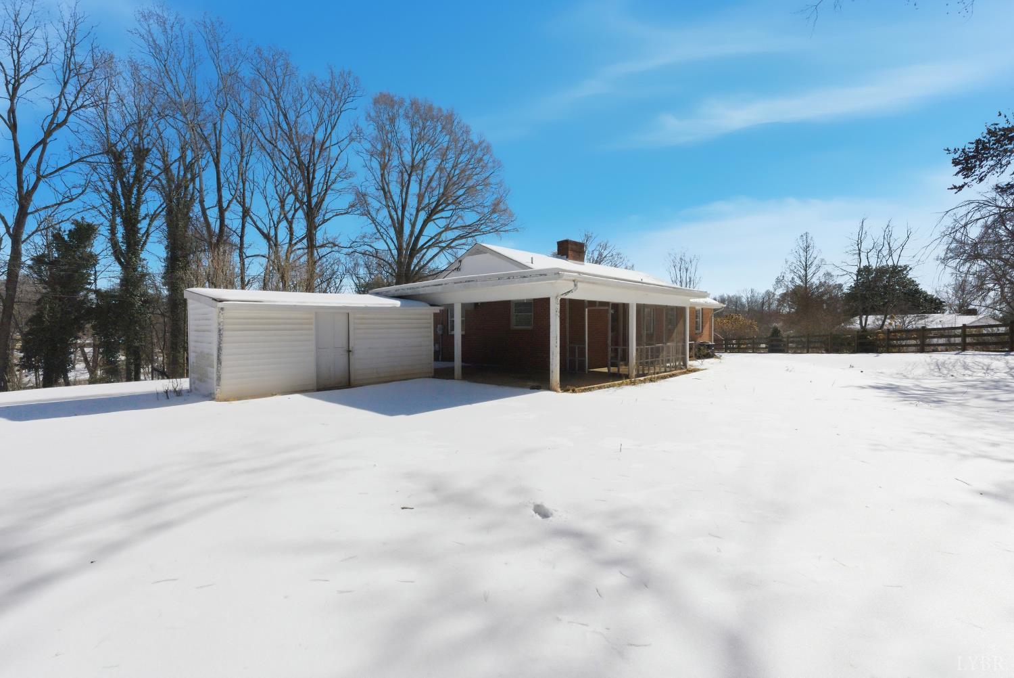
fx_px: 451
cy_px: 339
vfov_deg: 73.8
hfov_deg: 96.7
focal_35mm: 16
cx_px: 507
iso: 1250
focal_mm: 16
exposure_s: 1/5000
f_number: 8
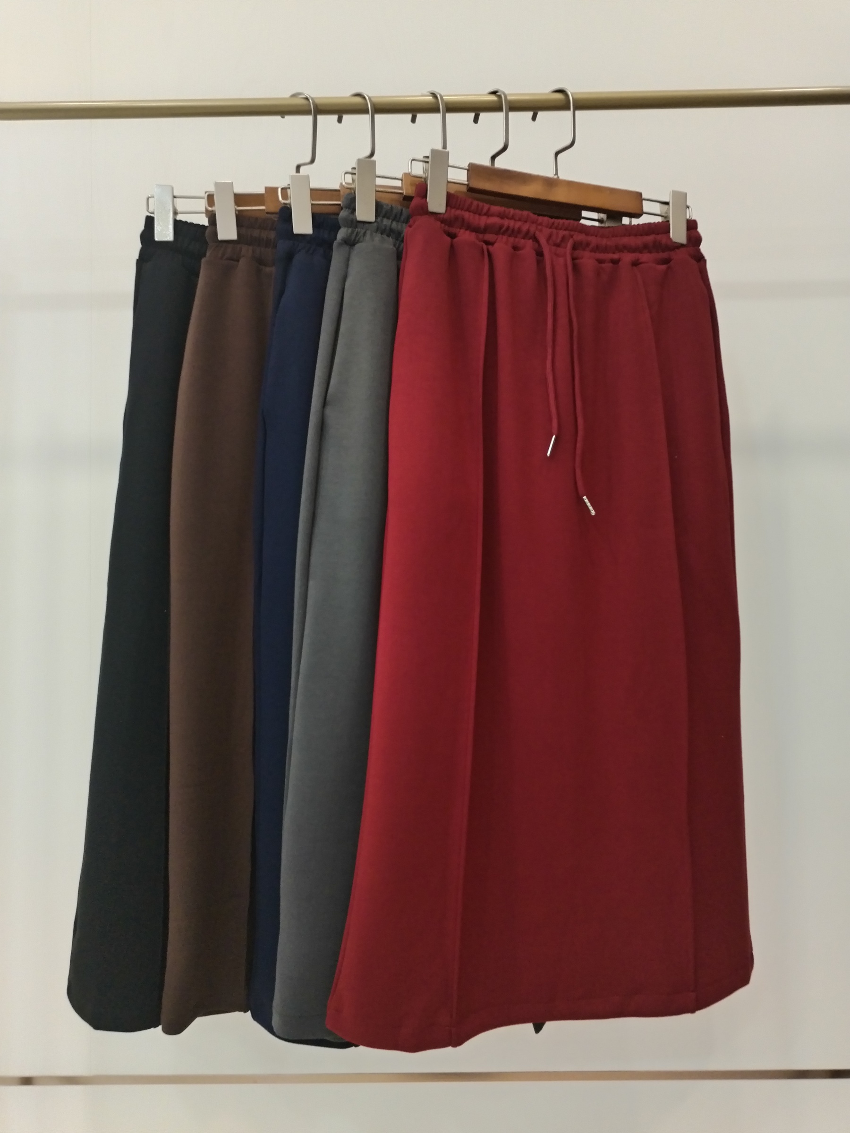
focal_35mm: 29
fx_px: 949
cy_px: 566
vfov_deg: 61.7
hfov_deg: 48.2
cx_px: 425
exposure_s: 1/50
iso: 404
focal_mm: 4.75
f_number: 1.8
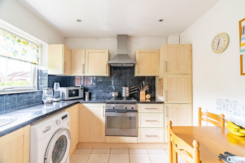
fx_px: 109
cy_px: 82
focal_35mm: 16
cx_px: 122
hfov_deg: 96.7
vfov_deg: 73.8
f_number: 8
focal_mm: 16
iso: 1000
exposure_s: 1/400
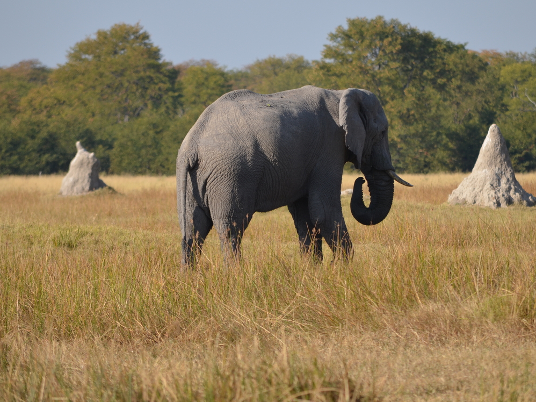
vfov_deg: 2.9
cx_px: 276
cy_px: 197
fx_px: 8003
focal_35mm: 517
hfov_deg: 3.8
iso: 200
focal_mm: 280
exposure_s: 1/640
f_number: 6.3
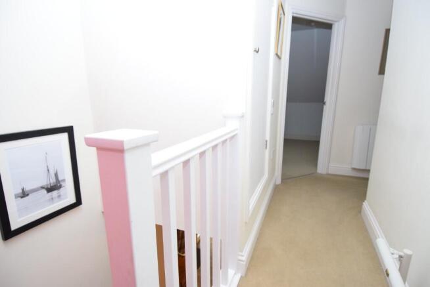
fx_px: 215
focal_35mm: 18
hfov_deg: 90.0
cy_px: 144
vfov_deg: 67.5
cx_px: 215
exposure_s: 1/60
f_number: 4
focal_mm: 12
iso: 640
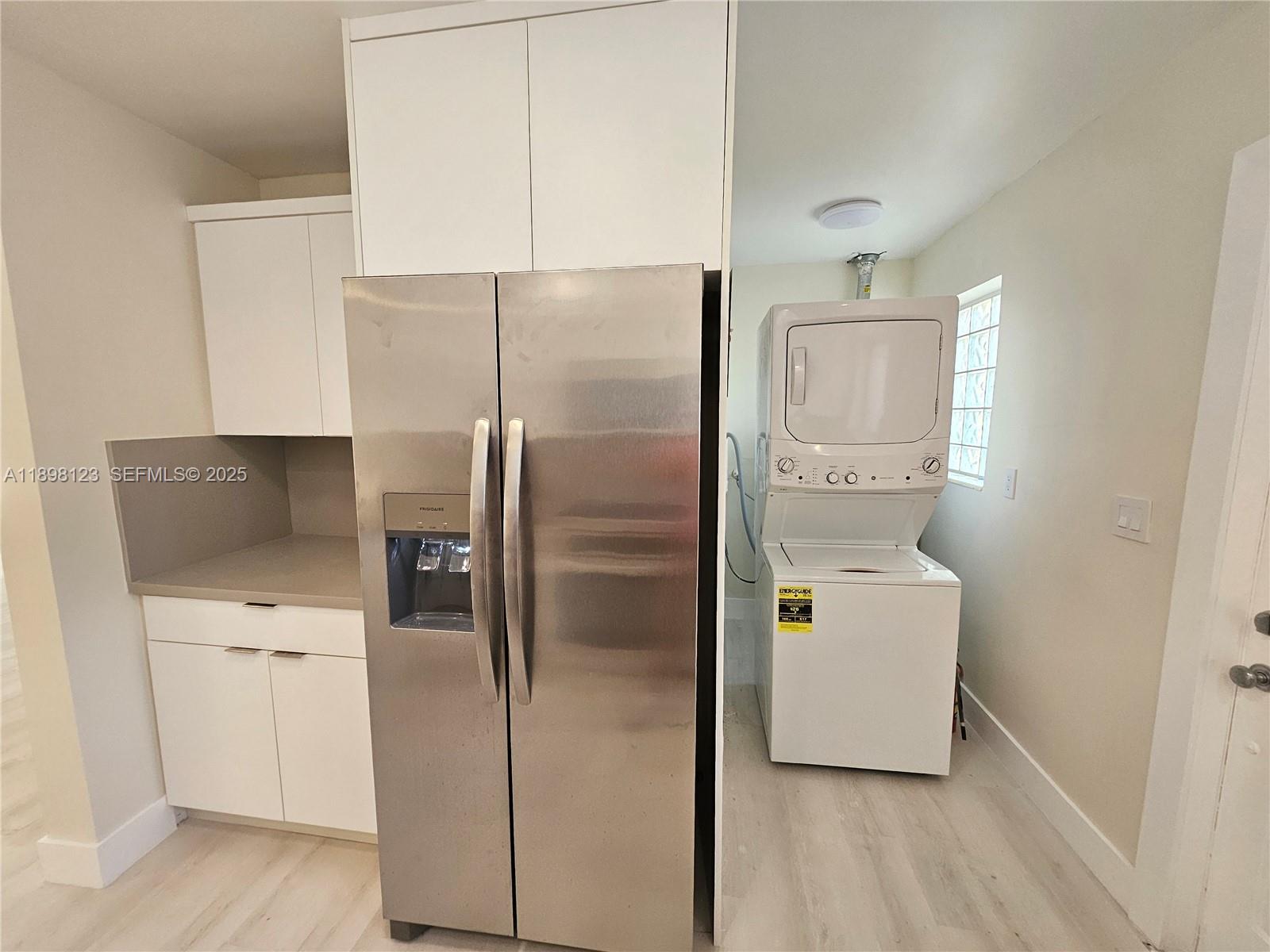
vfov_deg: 89.9
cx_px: 635
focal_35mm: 13
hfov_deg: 106.2
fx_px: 477
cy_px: 476
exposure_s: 1/60
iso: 80
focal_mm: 1.74
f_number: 2.2
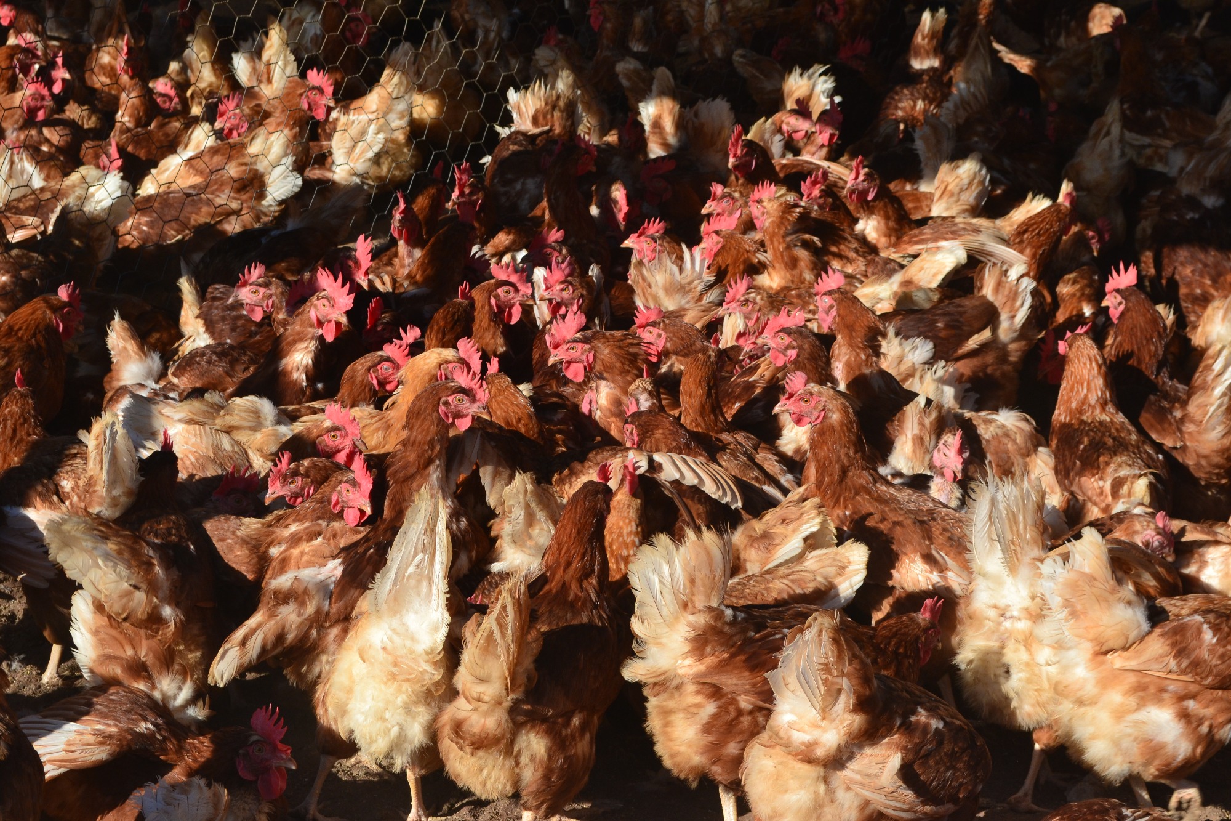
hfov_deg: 24.6
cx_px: 616
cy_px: 410
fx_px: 2821
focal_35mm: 82
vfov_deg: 16.6
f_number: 11
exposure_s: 1/500
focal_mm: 55
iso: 400
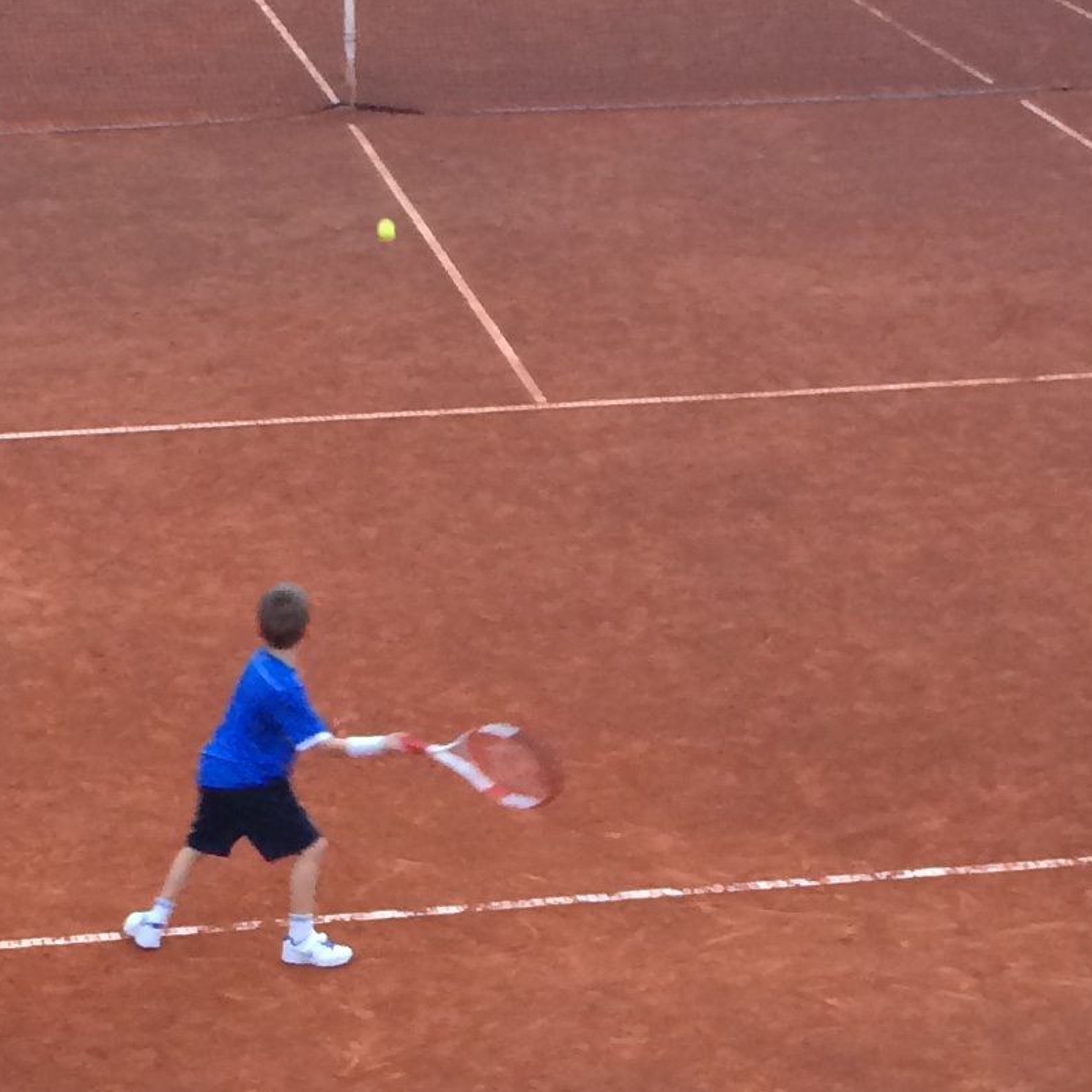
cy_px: 849
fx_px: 3747
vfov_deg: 16.5
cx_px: 528
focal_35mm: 105
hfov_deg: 16.6
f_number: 2.2
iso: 100
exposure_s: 1/30
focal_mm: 4.15
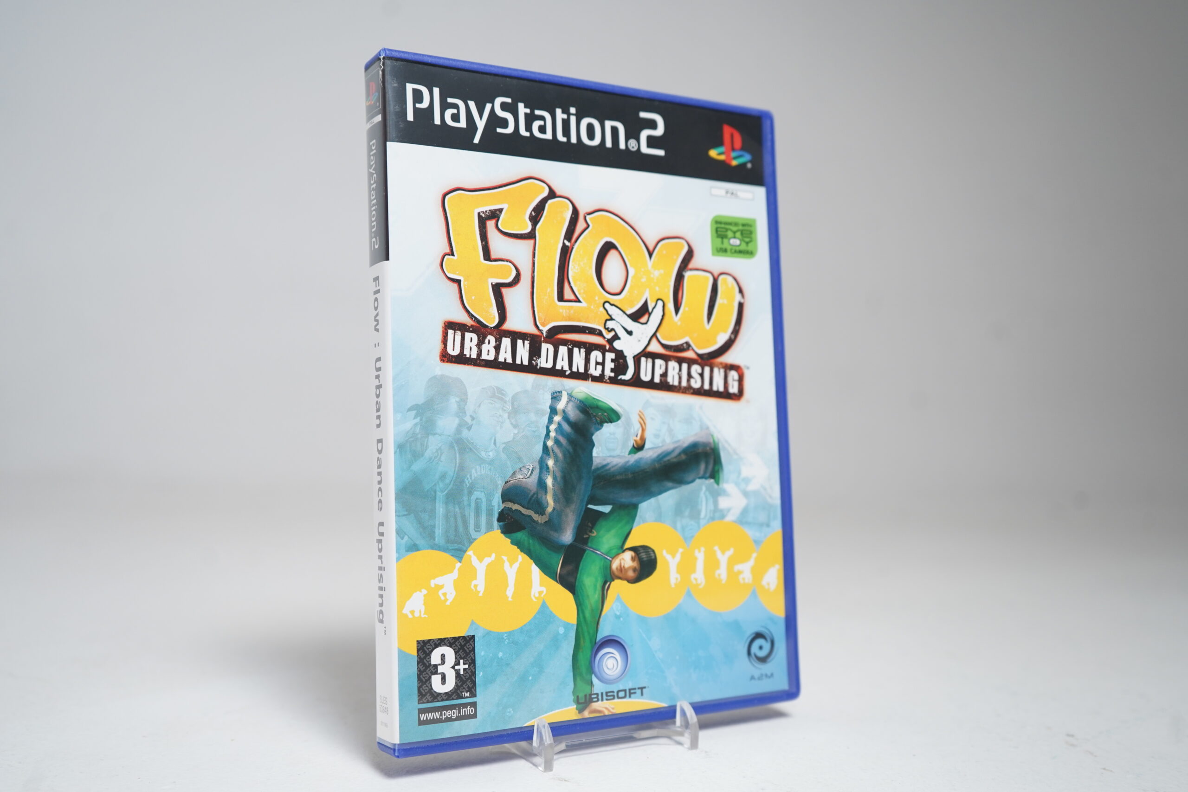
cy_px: 396
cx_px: 594
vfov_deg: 38.9
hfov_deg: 55.8
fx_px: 1122
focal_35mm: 34
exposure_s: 1/40
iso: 800
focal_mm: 34
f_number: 5
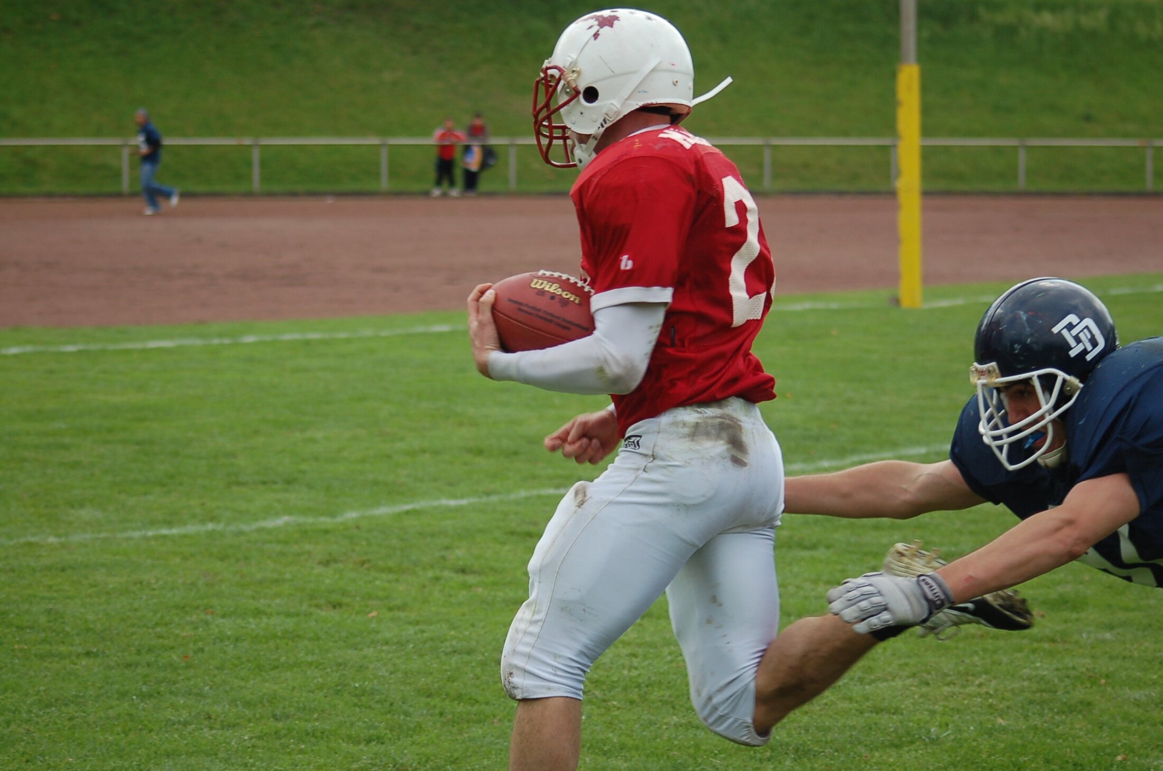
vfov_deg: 13.0
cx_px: 582
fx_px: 3386
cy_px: 386
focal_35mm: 105
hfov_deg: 19.5
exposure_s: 1/1000
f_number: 4
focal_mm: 70
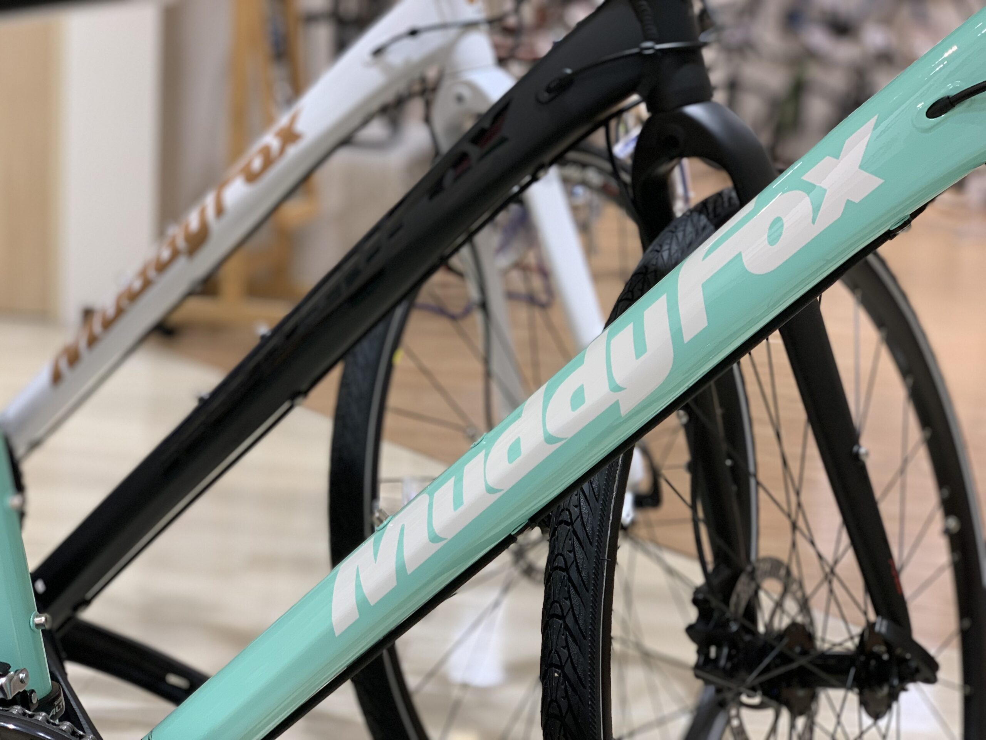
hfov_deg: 36.8
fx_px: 1481
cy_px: 370
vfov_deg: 28.0
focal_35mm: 52
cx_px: 493
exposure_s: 1/60
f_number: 2.4
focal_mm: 6
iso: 80
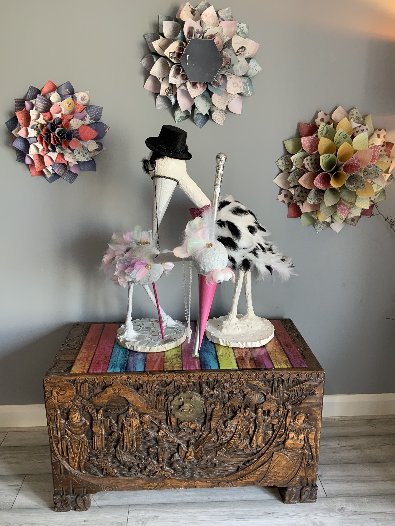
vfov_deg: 61.7
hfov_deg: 48.2
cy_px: 263
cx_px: 198
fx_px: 441
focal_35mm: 29
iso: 80
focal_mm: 3
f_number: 1.8
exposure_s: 1/50
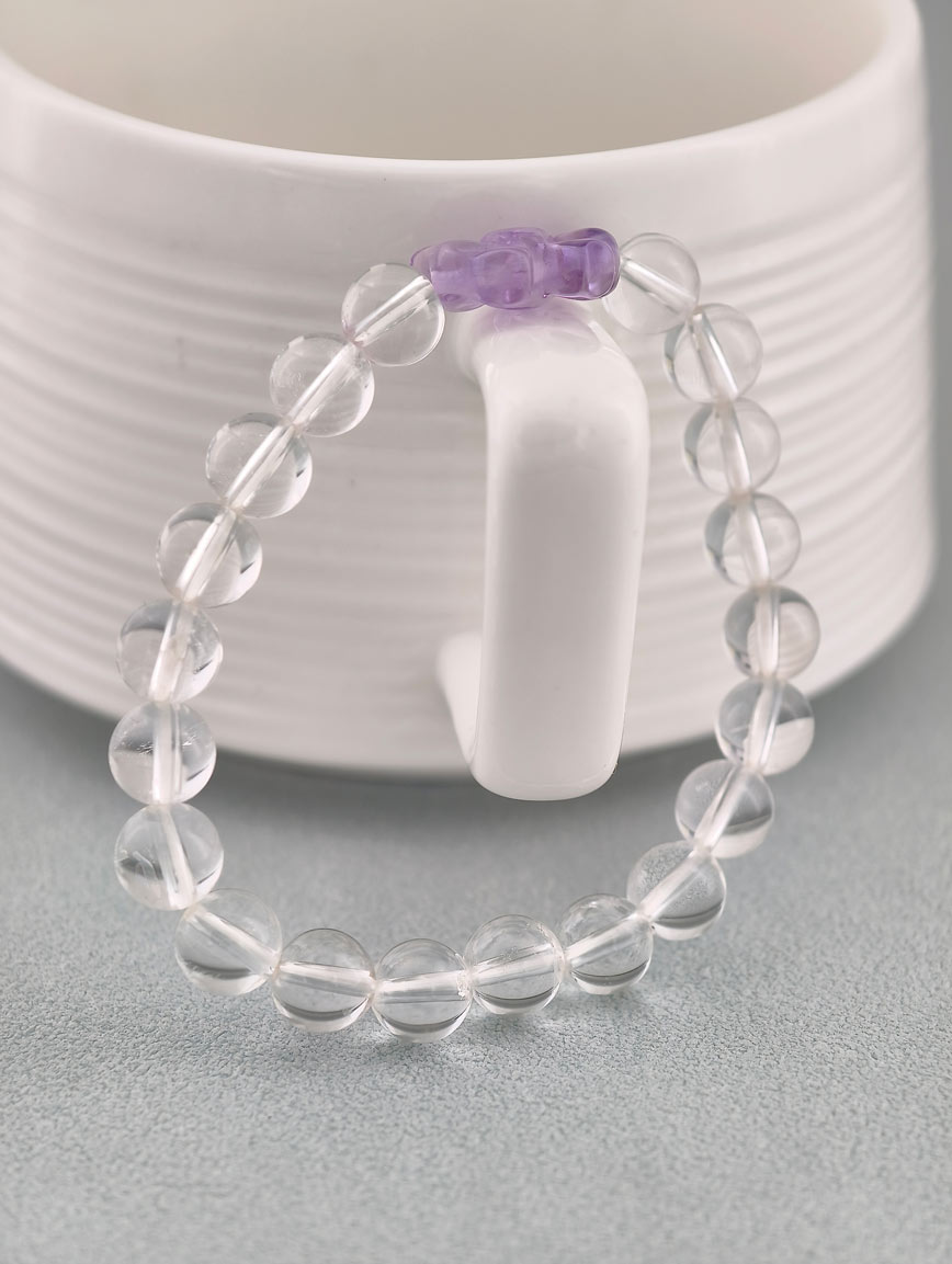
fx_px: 3109
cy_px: 632
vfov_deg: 23.0
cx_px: 476
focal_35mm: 85
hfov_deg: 17.4
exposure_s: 1/160
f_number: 2.67
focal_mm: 22.48
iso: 125
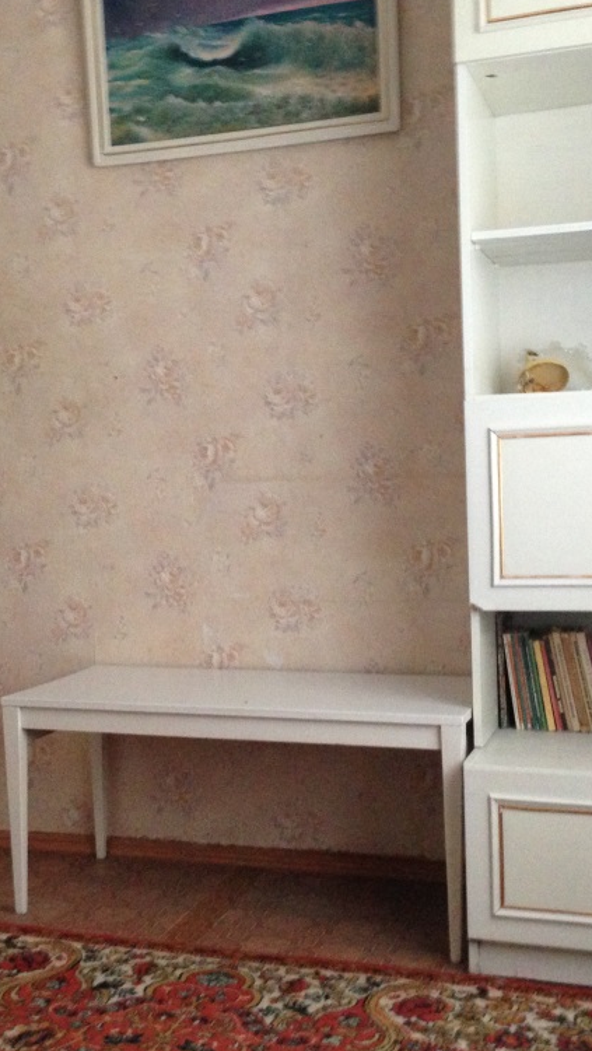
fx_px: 1366
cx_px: 216
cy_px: 528
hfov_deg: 24.4
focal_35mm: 49
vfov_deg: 42.1
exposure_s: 1/20
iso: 400
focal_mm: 4.13
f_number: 2.4
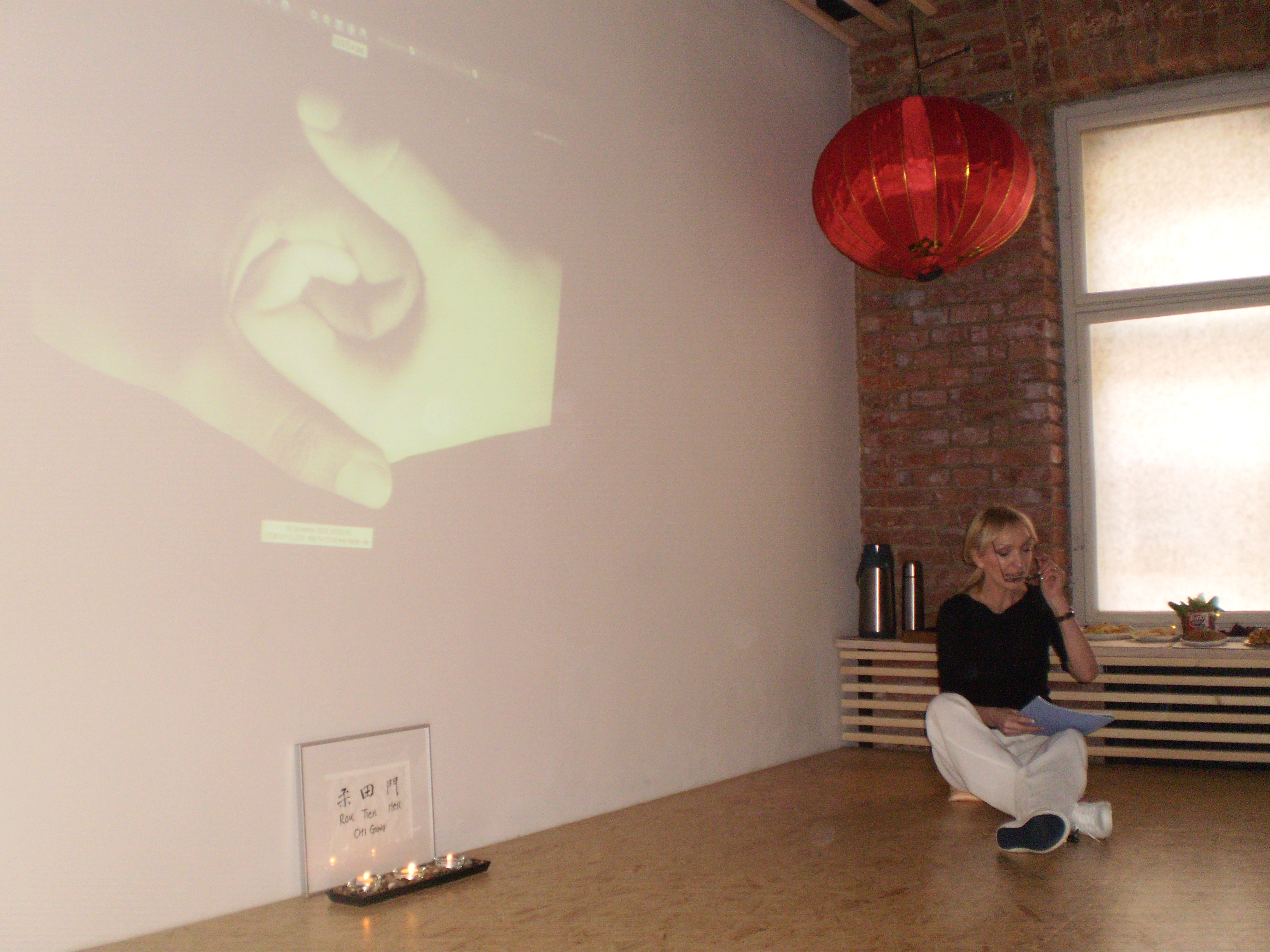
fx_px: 1321
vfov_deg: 39.7
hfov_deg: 51.4
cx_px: 635
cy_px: 476
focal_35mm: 36
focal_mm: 6.3
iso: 250
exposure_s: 1/30
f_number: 3.1
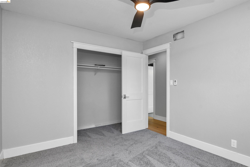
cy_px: 84
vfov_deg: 77.3
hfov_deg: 100.4
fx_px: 104
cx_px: 125
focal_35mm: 15
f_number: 6.3
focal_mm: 10
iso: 200
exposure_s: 1/13
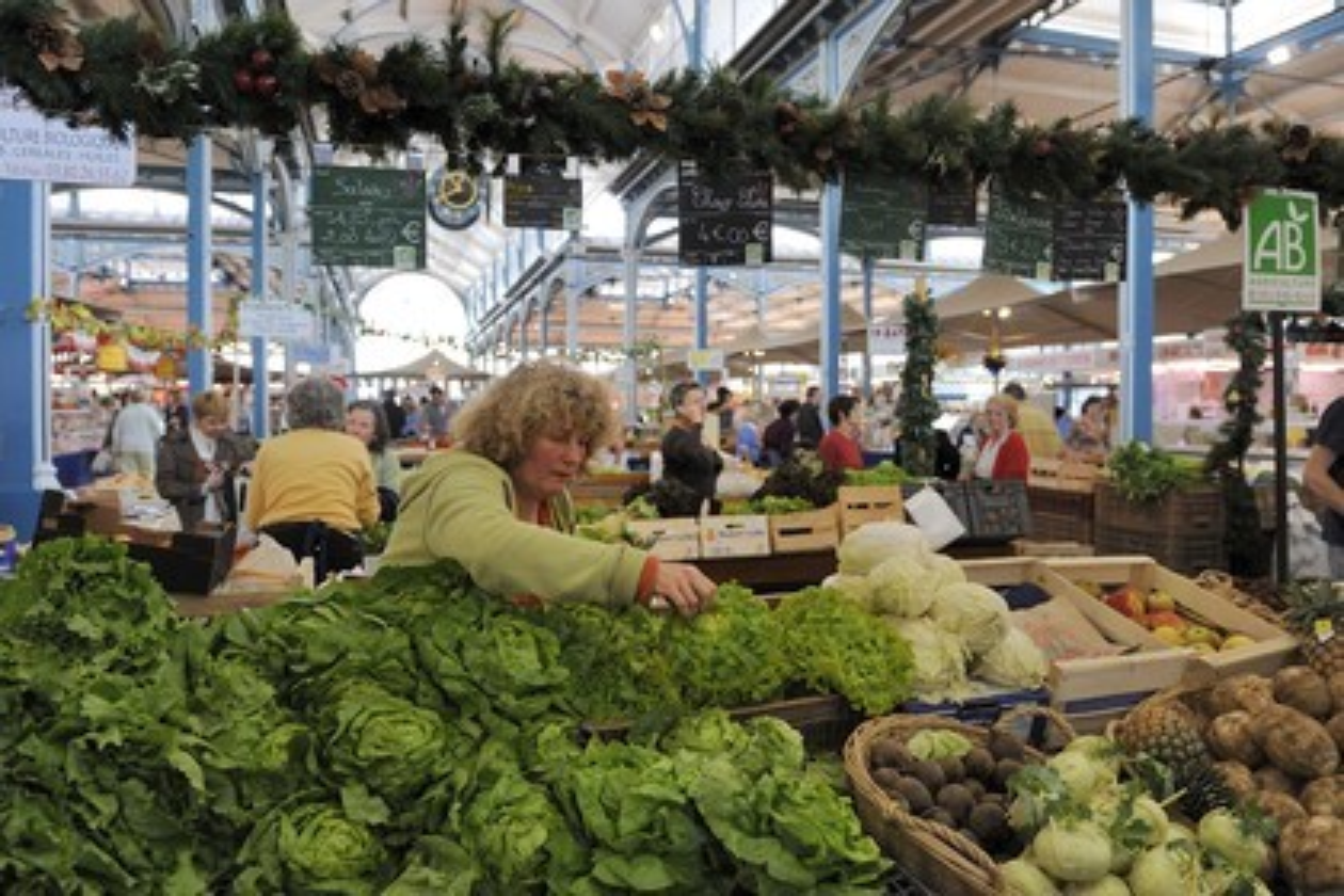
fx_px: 896
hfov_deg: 73.7
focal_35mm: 24
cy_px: 448
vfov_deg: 53.1
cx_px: 672
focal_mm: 24
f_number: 4
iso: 800
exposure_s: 1/250
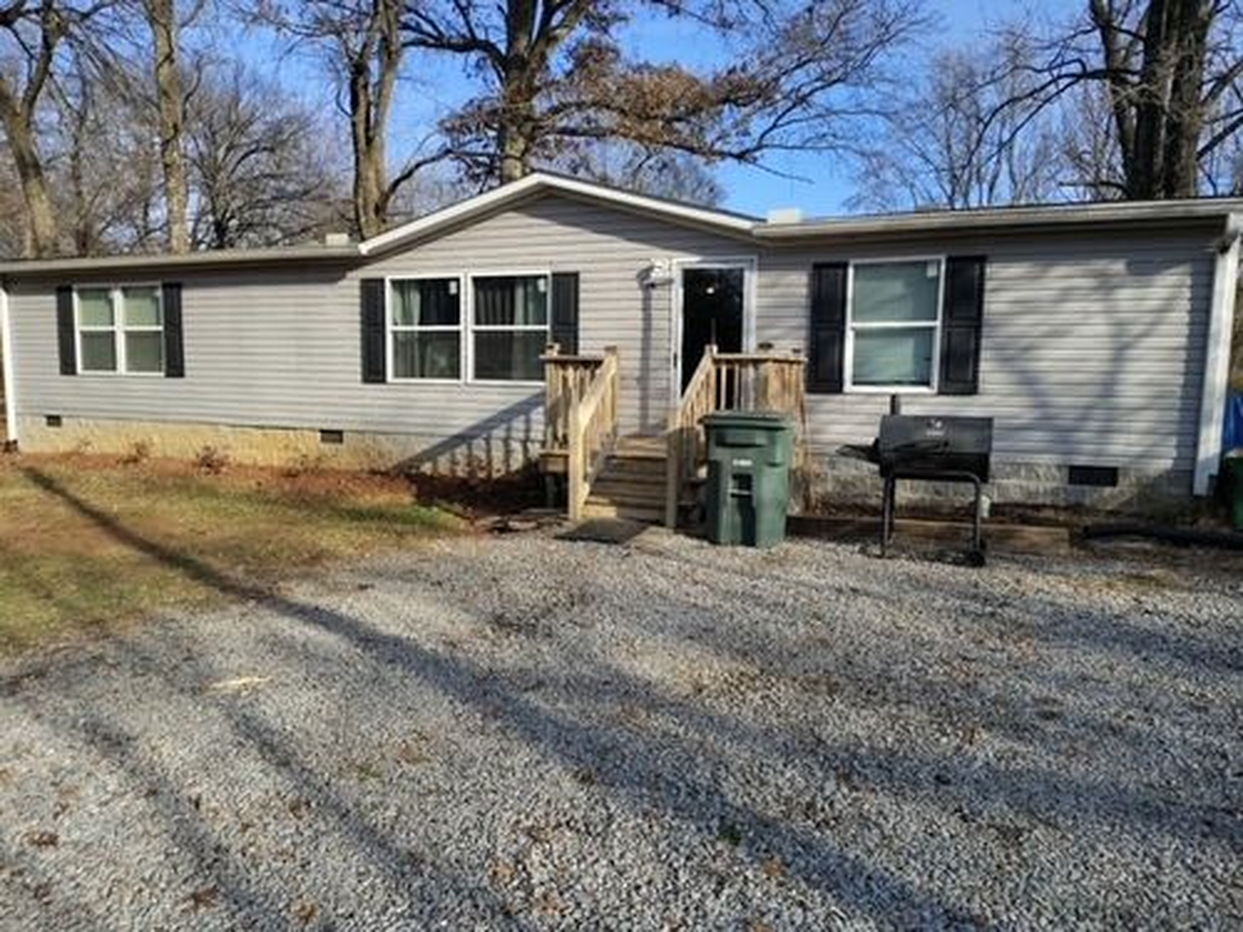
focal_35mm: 24
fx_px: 862
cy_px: 466
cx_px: 622
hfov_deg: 71.6
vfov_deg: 56.8
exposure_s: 1/1416
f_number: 1.8
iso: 100
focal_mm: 5.56
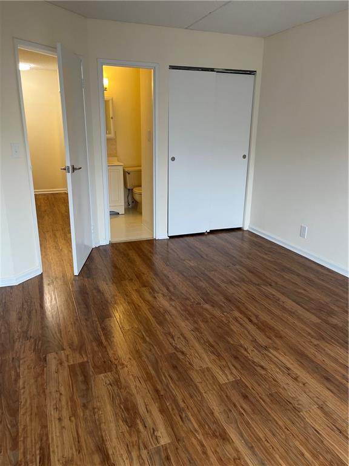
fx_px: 350
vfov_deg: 67.3
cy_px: 233
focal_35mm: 26
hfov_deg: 53.1
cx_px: 174
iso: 125
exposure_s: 1/104
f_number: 1.6
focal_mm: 5.1
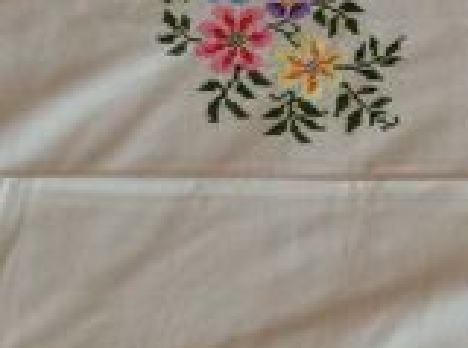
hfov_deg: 15.5
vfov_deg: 12.2
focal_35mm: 120
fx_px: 1618
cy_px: 295
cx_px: 641
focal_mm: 3.3
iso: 80
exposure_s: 1/25
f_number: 2.4
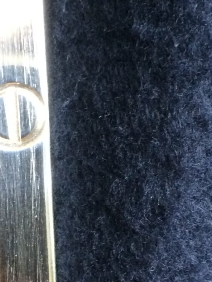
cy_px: 222
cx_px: 65
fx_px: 816
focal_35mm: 100
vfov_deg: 19.4
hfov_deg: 14.8
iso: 320
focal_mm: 4.15
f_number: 2.2
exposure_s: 1/20
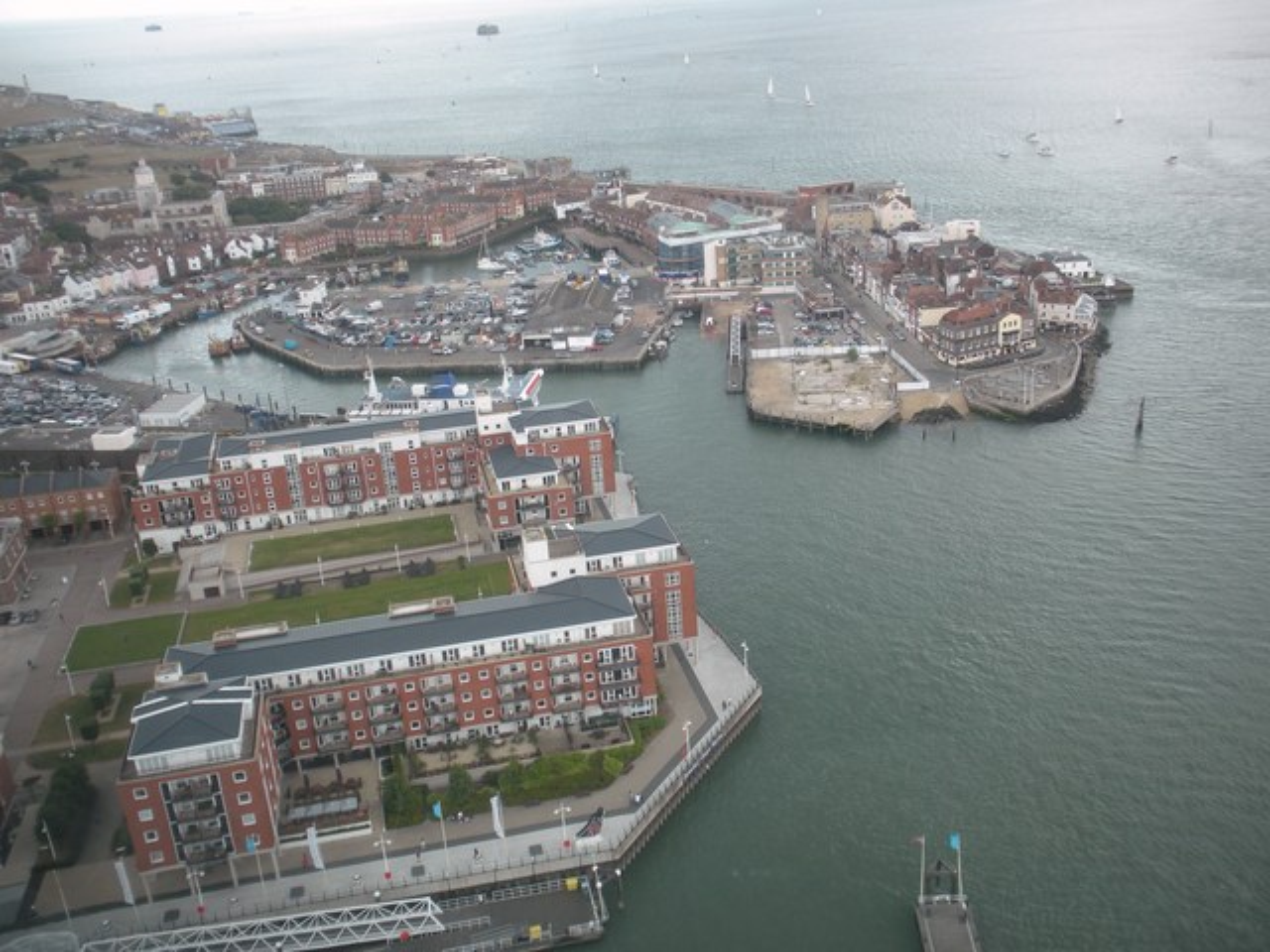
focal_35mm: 35
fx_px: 1284
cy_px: 476
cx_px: 635
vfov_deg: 40.7
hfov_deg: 52.6
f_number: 3.5
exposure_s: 1/124
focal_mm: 6.3
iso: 64
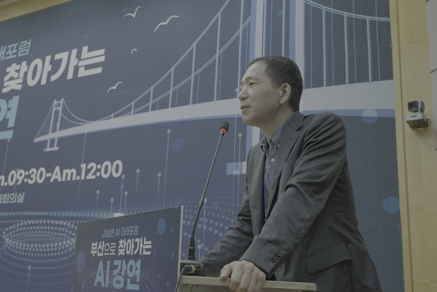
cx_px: 218
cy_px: 146
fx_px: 486
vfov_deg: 33.4
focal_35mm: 40
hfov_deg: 48.4
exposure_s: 1/160
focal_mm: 27
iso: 6400
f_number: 4.5
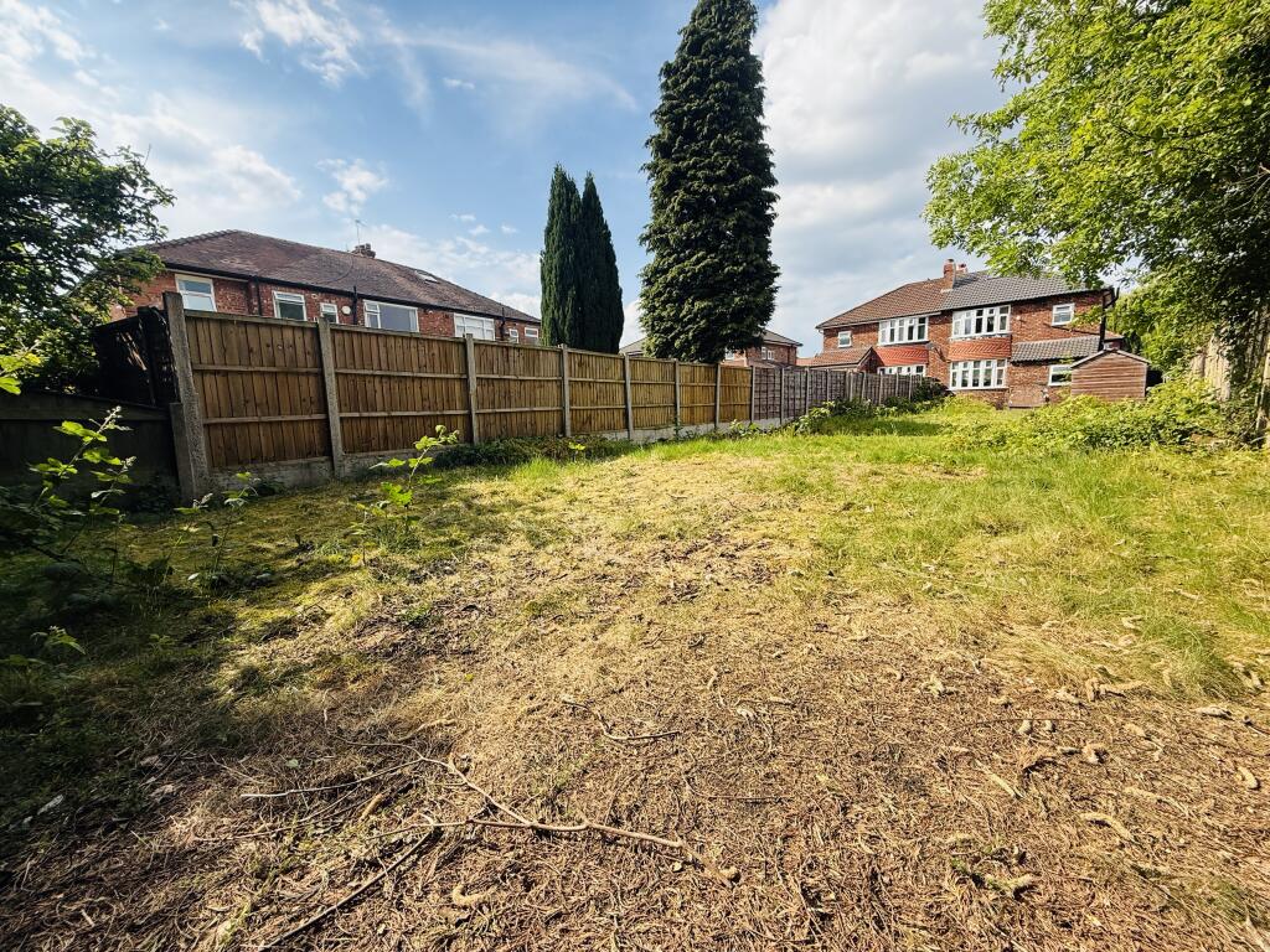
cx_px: 635
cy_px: 476
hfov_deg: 102.1
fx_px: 514
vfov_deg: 85.7
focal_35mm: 14
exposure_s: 1/1167
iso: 50
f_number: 2.2
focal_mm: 2.22
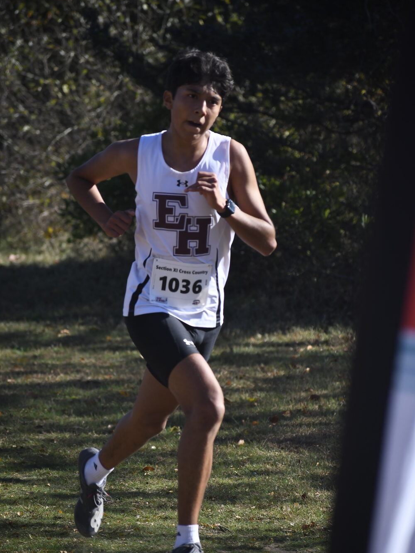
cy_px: 296
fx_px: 4538
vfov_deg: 7.0
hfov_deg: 5.2
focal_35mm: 284
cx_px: 208
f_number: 5
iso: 400
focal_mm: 175
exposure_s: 1/1600
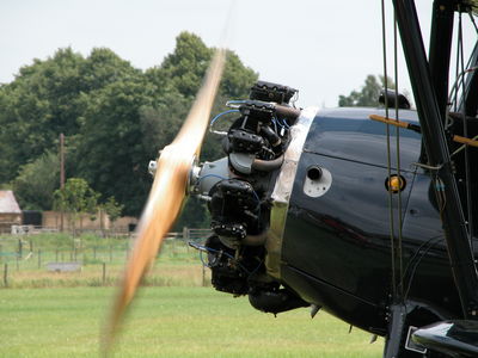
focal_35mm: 280
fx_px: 3866
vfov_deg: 5.3
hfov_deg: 7.1
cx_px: 239
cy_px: 179
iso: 100
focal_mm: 71.2
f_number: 5.3
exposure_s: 1/291
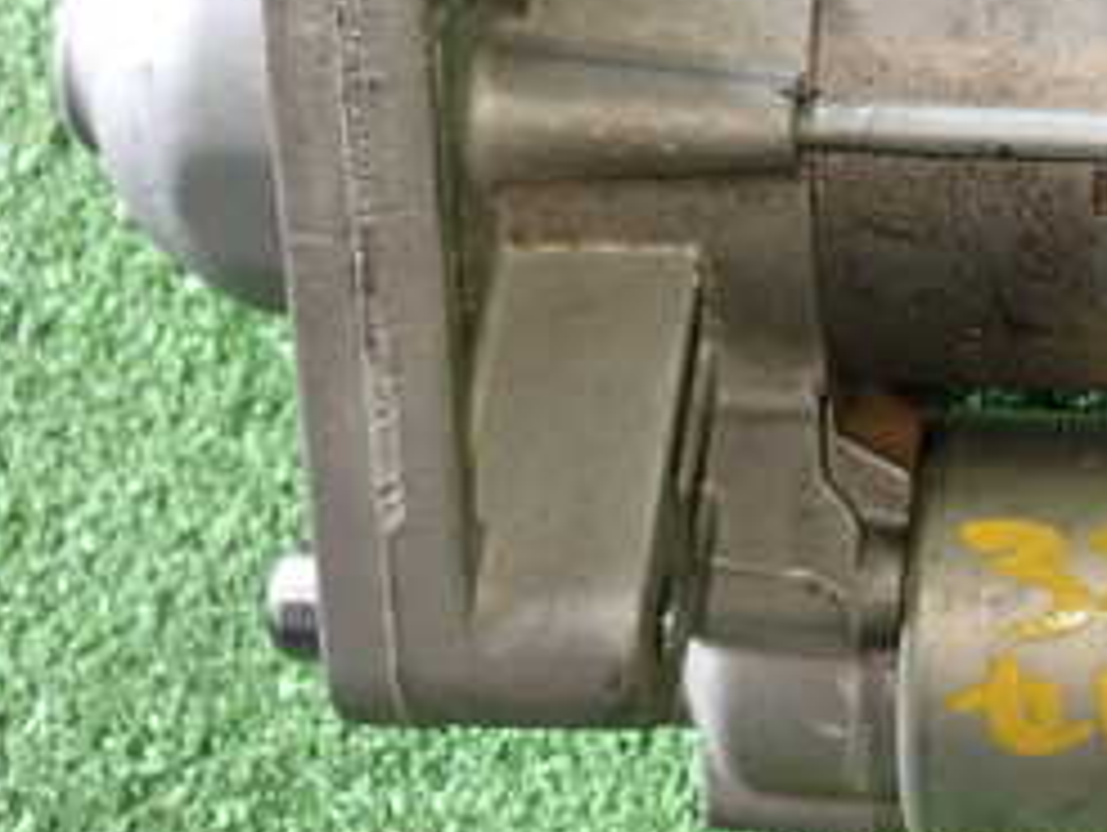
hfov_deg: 23.8
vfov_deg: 18.7
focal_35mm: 78
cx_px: 1143
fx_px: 2497
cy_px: 148
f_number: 2.4
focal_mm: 5.79
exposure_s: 1/30
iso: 200
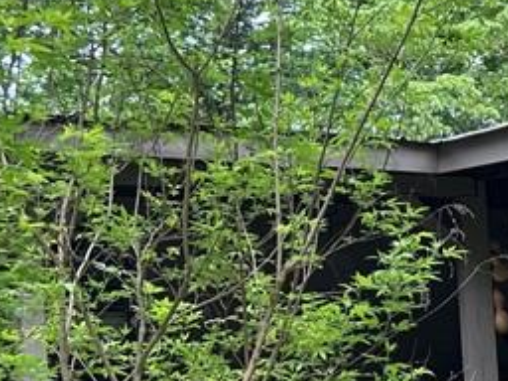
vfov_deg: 14.1
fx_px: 1526
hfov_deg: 16.5
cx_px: 849
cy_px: 323
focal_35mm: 104
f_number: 1.5
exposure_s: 1/250
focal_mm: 5.7
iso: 40
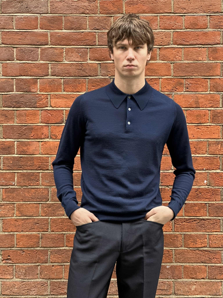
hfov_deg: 19.1
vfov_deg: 25.3
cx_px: 112
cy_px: 149
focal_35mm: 77
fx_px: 661
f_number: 2.8
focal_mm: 9
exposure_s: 1/100
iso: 160
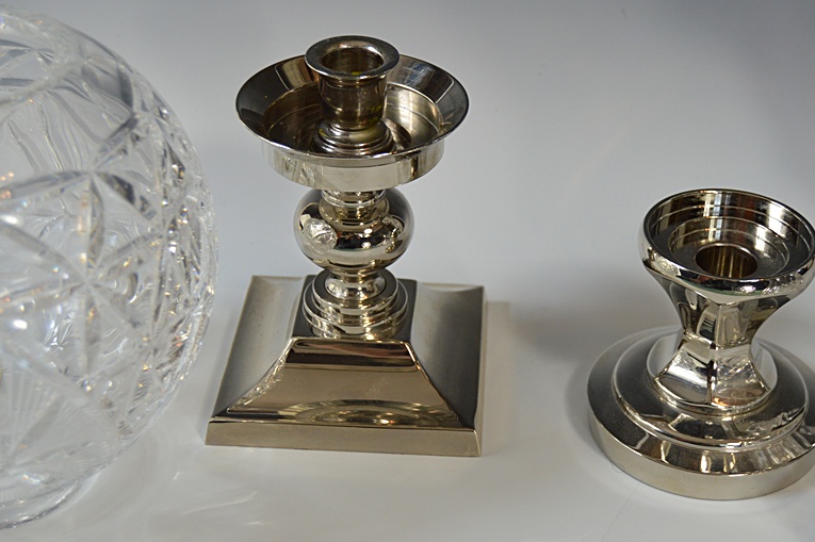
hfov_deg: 29.3
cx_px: 512
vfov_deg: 19.8
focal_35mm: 69
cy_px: 210
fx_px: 1553
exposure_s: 1/125
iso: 400
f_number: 5.6
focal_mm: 35
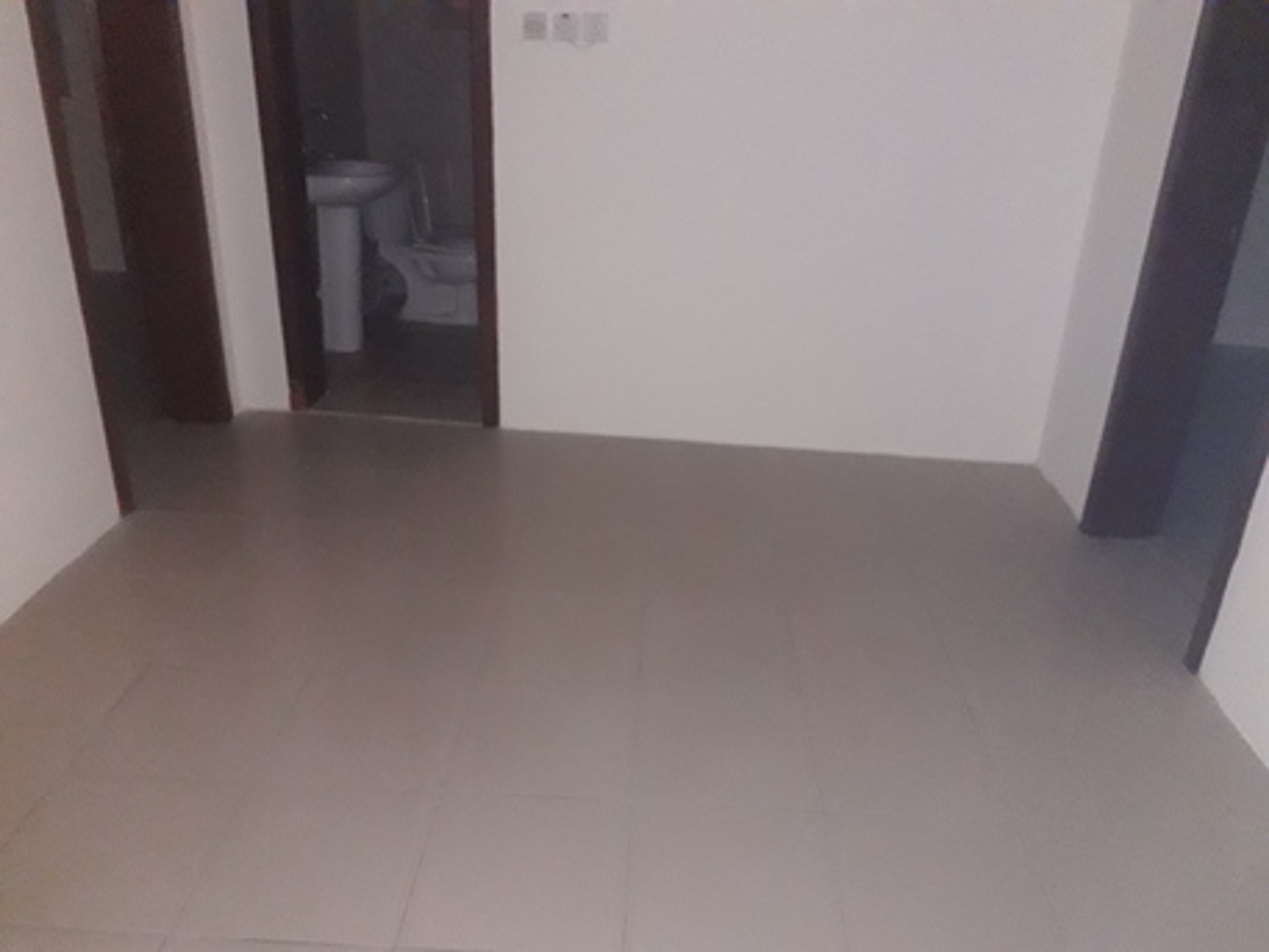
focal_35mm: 27
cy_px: 476
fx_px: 990
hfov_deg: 65.3
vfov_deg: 51.4
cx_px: 634
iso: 640
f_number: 1.9
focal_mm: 3.6
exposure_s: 1/20
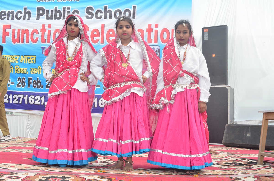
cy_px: 90
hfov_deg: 49.7
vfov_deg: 34.0
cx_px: 137
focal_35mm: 39
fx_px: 296
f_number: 10
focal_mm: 26
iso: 320
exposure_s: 1/160
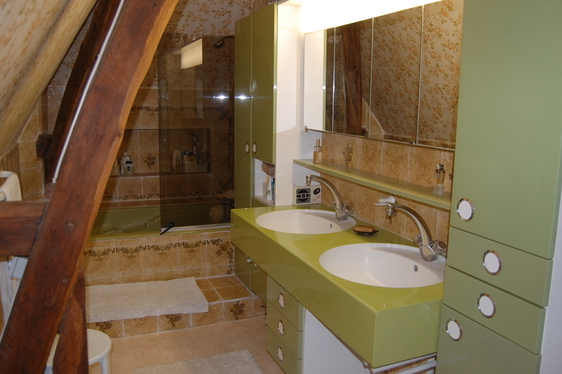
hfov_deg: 62.0
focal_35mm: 30
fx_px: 468
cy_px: 174
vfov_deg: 43.5
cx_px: 271
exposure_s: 1/60
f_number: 3.5
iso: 400
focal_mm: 18
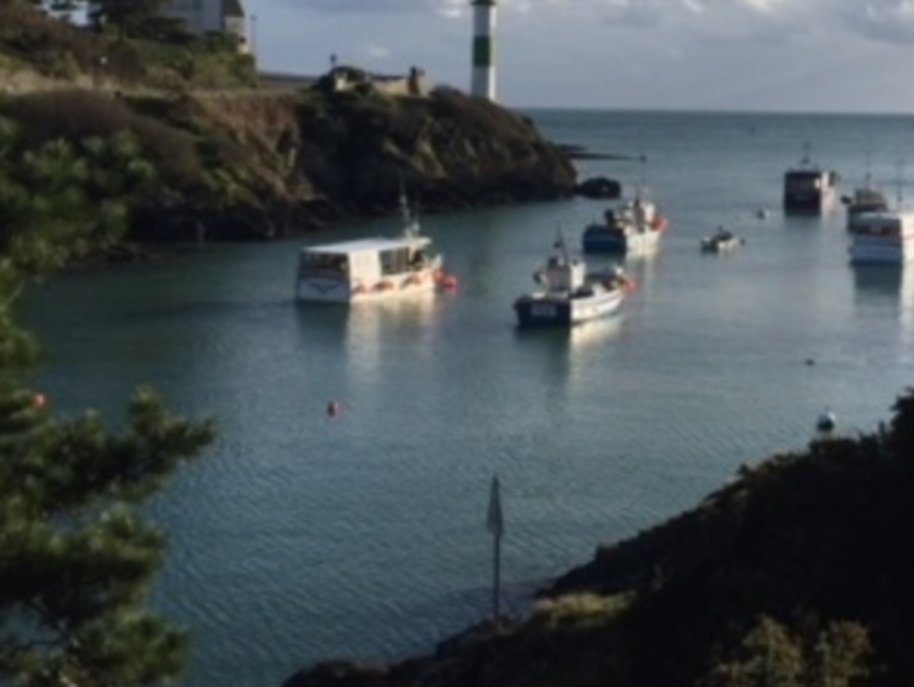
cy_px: 101
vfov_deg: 22.9
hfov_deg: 29.8
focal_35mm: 63
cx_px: 772
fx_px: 1665
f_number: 2.2
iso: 32
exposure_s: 1/2825
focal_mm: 4.15
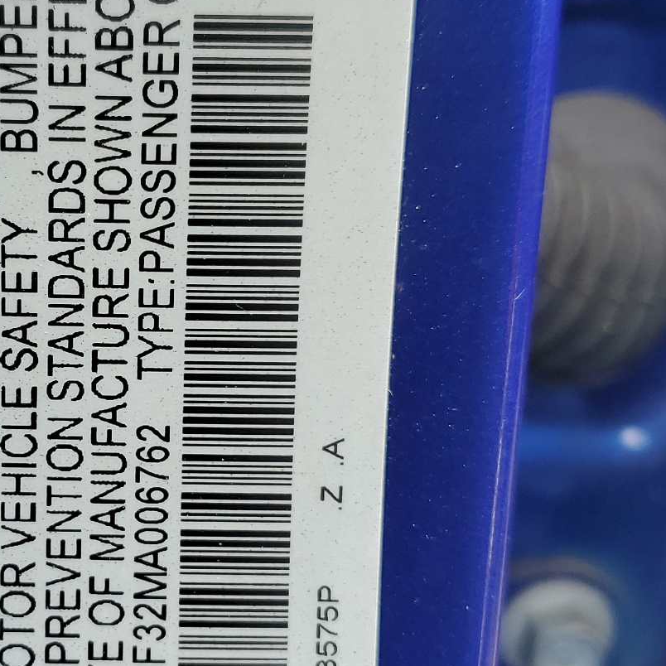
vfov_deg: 28.1
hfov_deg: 27.3
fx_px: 1328
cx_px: 84
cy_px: 401
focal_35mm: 61
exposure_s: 1/120
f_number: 1.5
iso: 50
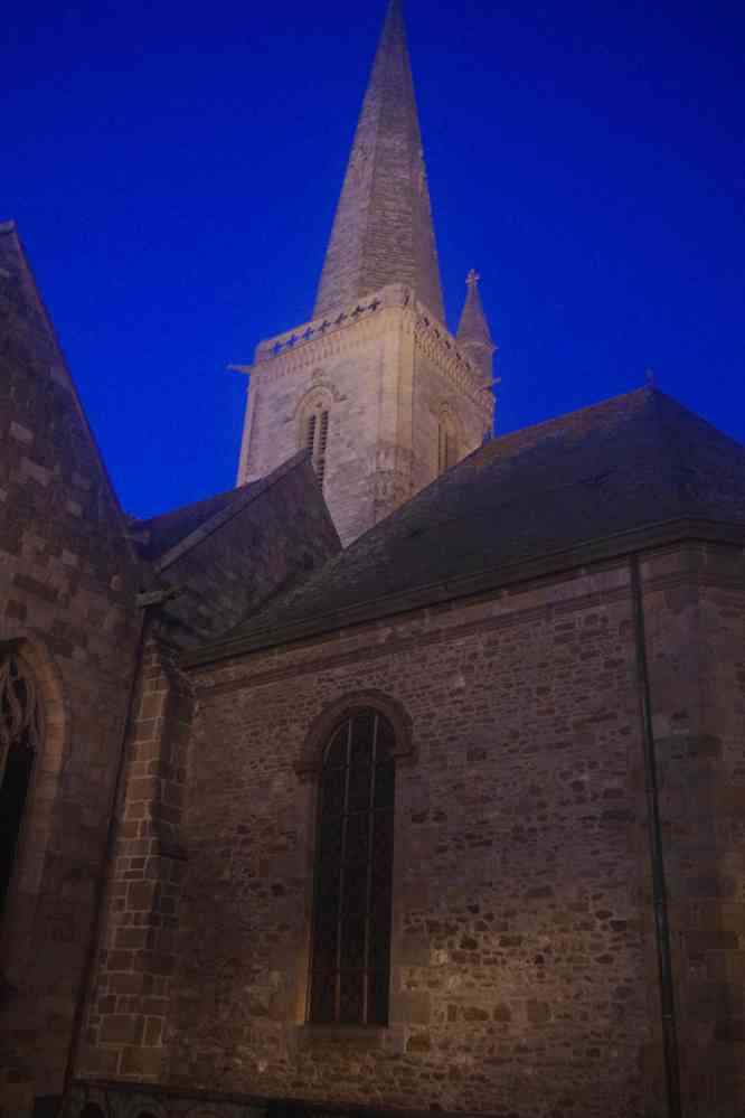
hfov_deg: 43.6
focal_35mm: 30
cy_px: 559
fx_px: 931
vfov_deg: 61.9
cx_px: 372
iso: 3200
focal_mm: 20
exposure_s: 1/8
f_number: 4
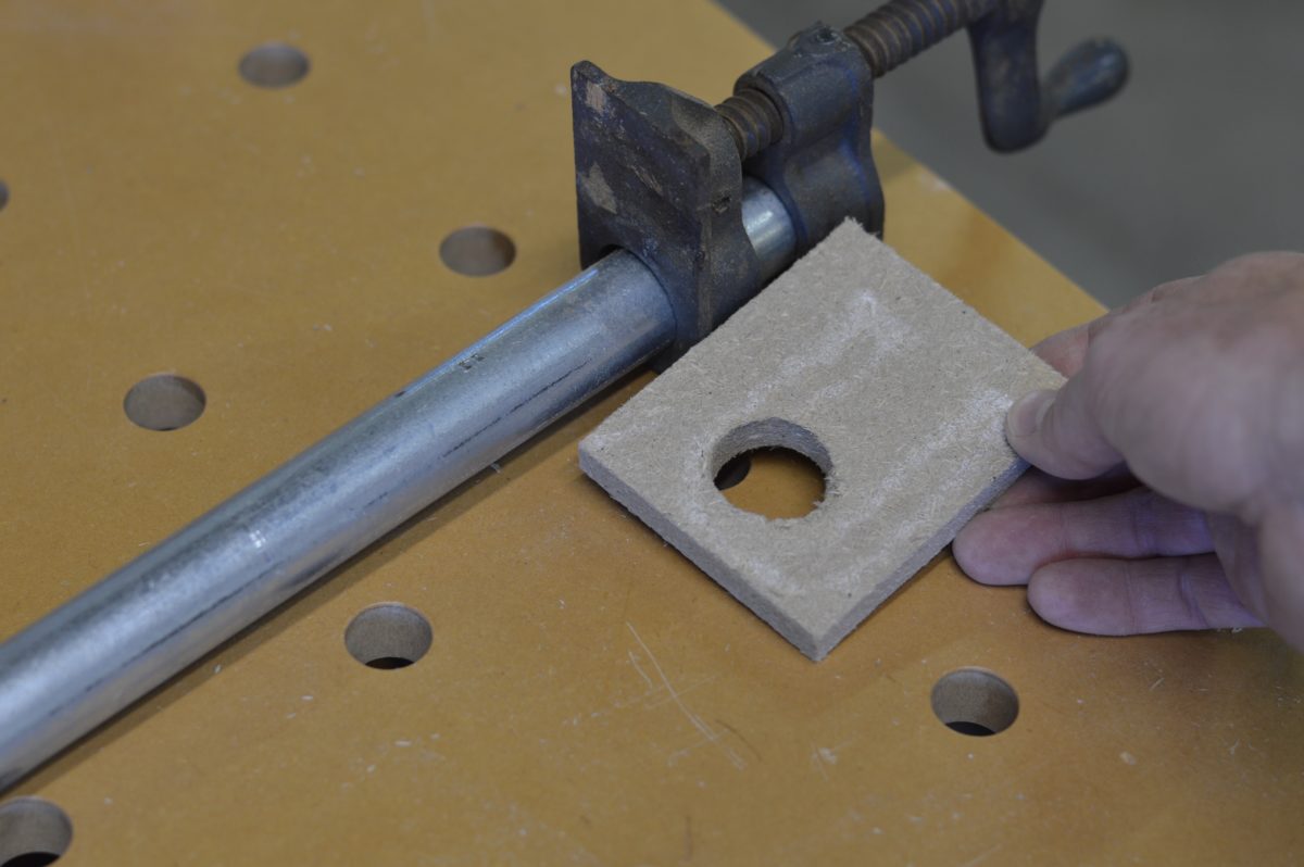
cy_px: 434
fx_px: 2714
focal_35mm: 75
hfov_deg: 27.0
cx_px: 652
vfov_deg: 18.2
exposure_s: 1/60
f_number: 2.8
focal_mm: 50
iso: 200
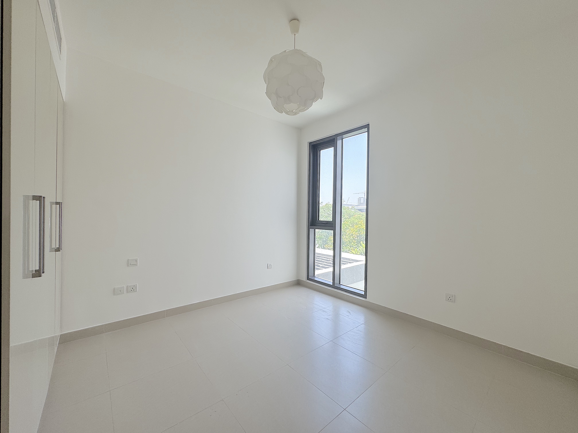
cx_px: 289
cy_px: 216
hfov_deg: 102.1
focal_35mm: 14
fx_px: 234
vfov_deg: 85.7
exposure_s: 1/144
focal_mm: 2.22
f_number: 2.2
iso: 40
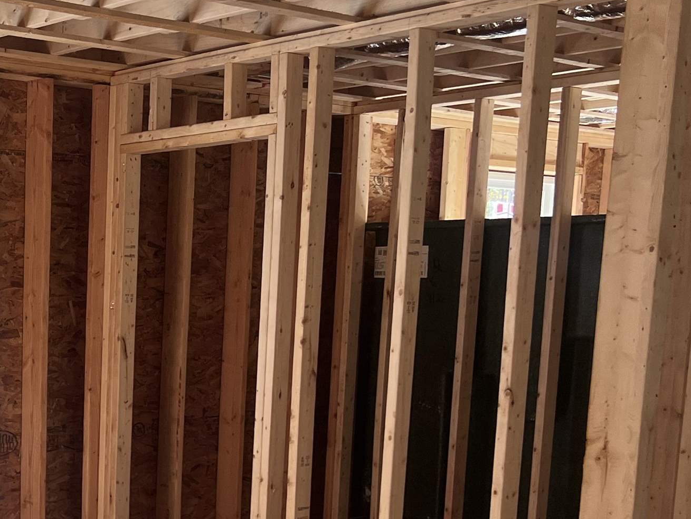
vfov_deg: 23.4
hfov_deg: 29.4
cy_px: 460
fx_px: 1218
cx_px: -17
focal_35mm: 61
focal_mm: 5.7
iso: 64
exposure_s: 1/145
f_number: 1.5
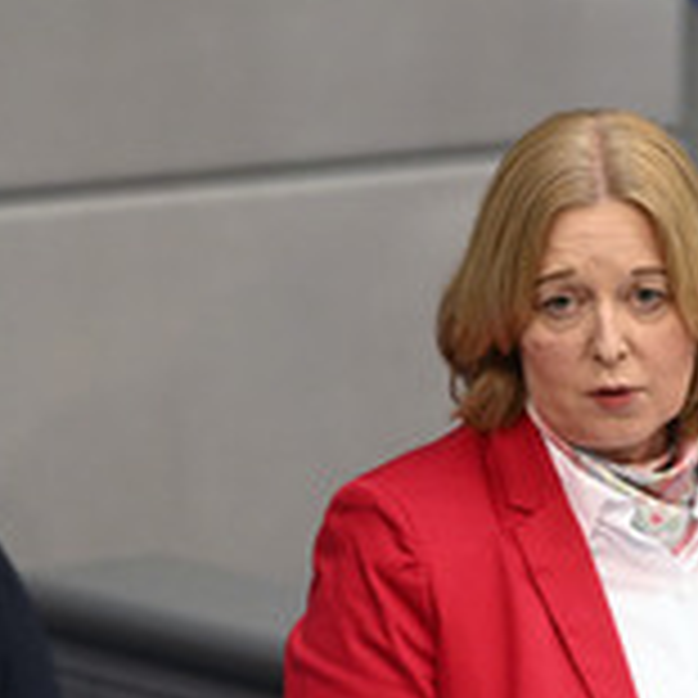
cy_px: 671
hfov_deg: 1.8
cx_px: 781
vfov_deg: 1.8
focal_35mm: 987
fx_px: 22516
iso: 6400
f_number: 5.6
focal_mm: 400
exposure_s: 1/250
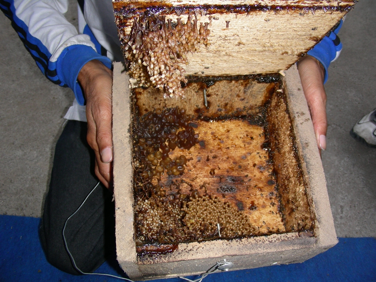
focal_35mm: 38
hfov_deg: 49.0
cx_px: 188
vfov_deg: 37.7
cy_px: 141
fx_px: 413
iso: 50
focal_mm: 6.3
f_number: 3.5
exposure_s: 1/60.1
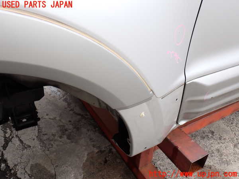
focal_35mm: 32
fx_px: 221
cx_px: 120
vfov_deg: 44.2
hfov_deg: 56.8
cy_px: 90
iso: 100
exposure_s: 1/100
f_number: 3.2
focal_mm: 5.79
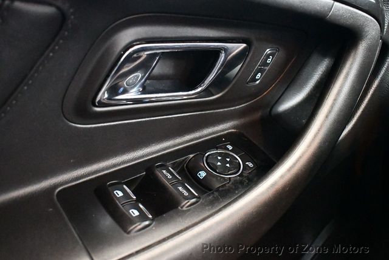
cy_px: 130
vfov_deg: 36.9
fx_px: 389
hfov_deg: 53.1
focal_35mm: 36
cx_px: 194
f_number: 3.5
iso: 12800
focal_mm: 18
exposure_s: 1/60
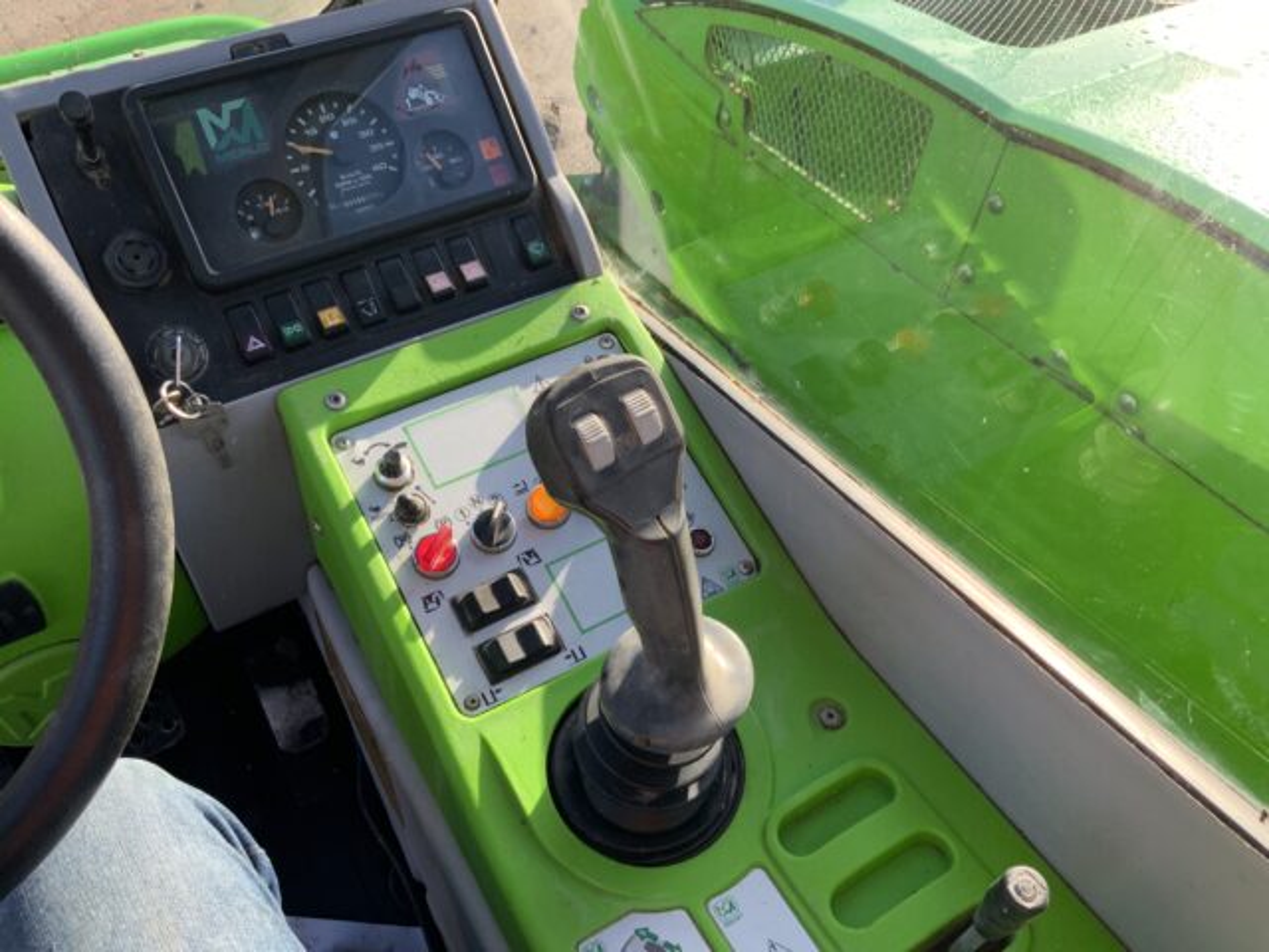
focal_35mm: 29
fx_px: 1063
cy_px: 476
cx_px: 634
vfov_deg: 48.2
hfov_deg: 61.7
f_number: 1.8
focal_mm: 3
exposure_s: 1/217
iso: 16
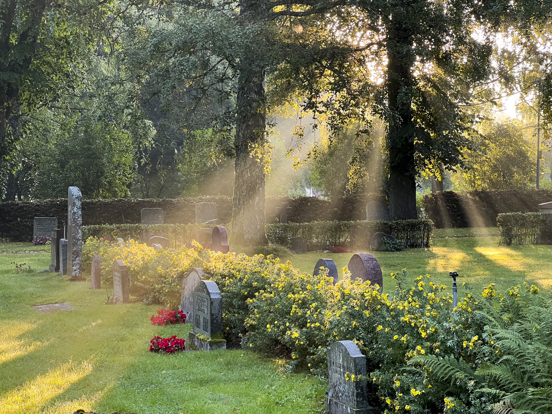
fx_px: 1228
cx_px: 276
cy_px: 207
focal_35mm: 77
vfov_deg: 19.1
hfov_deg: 25.3
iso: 200
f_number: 2.8
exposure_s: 1/100
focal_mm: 9
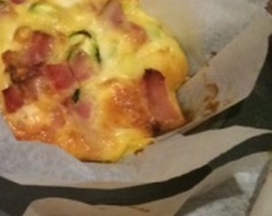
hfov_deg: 15.6
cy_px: 193
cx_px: -214
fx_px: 852
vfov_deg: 14.4
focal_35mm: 106
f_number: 2.2
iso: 250
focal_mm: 4.12
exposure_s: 1/30
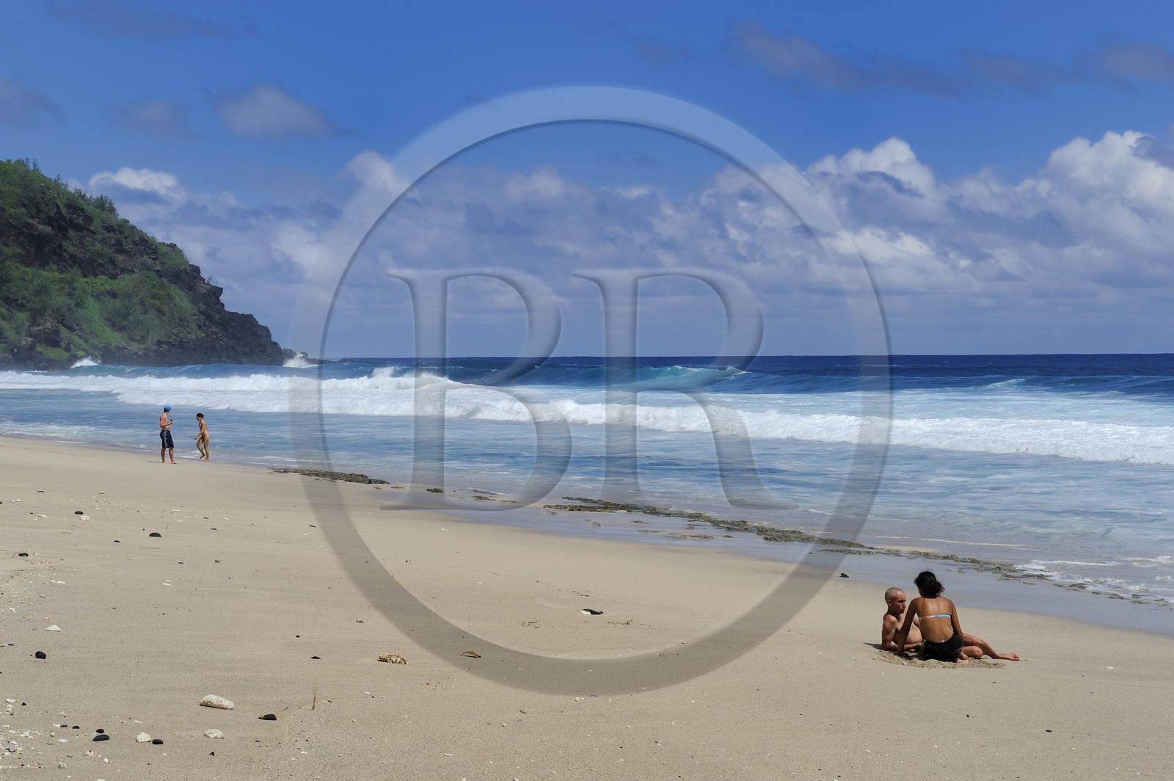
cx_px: 587
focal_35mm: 66
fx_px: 2151
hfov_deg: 30.5
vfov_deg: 20.6
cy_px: 390
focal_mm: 66
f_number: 14
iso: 200
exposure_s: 1/320
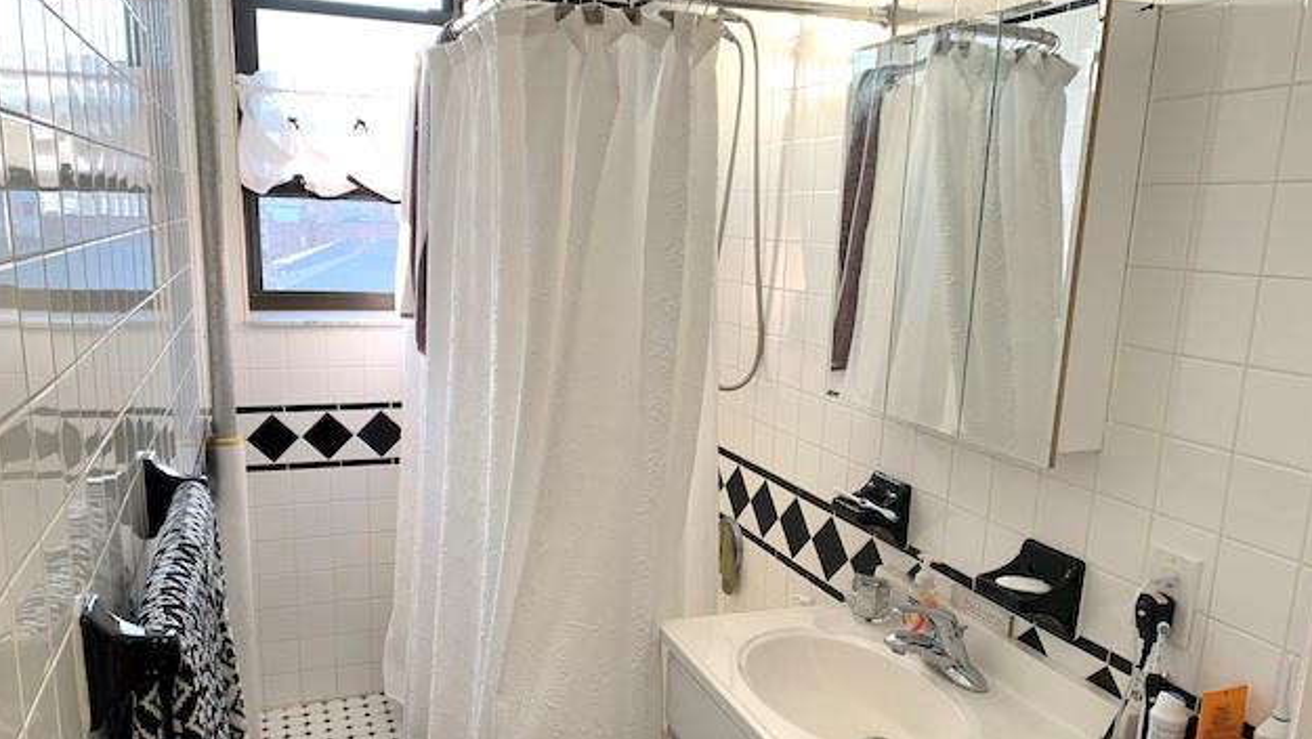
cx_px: 649
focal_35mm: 29
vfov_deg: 40.0
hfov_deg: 66.0
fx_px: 1009
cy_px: 456
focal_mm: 4.25
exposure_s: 1/60
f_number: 1.8
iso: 50
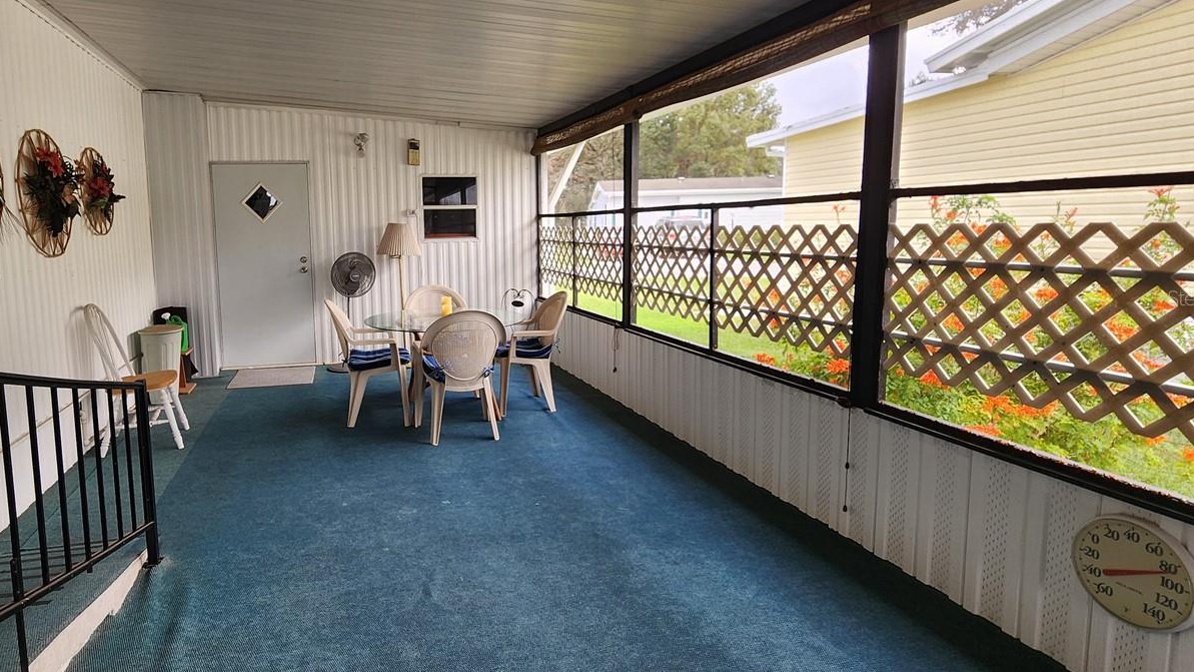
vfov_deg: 58.2
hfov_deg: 88.1
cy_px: 297
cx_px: 461
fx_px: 602
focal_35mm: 19
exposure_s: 1/120
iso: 50
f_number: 2.2
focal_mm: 2.2
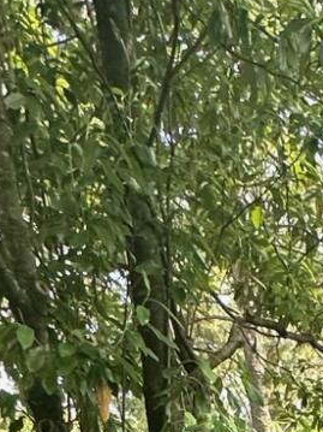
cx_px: 480
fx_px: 971
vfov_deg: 15.9
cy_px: 975
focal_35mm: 78
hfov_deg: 17.1
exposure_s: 1/99
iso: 50
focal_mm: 2.22
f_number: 2.2
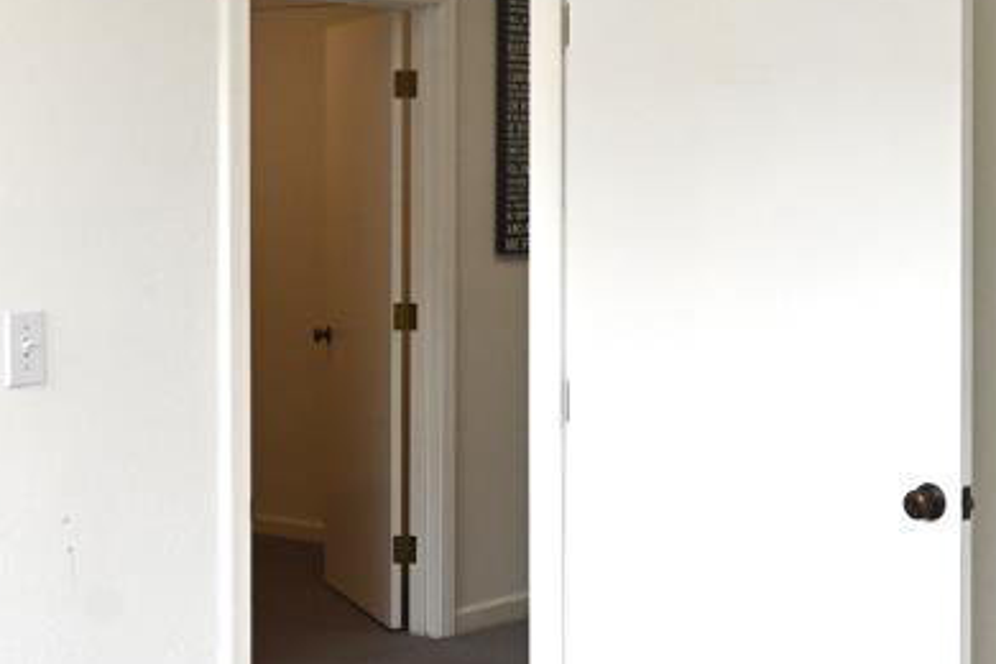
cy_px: 217
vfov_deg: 17.7
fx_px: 2130
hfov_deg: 26.3
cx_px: 608
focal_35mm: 77
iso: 640
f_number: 8
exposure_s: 1/250
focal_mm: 20
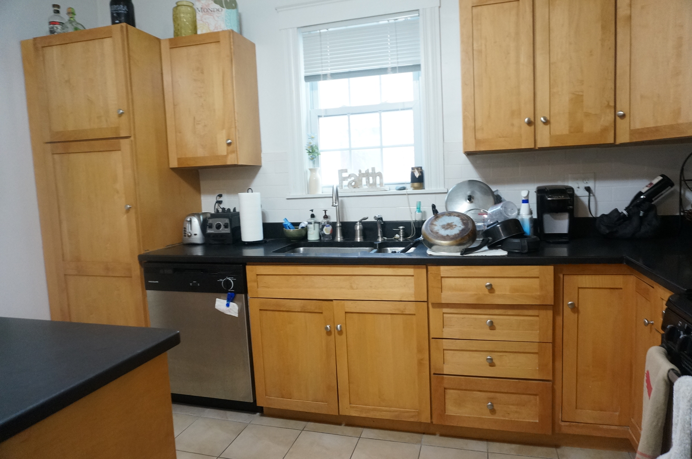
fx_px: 461
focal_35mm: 24
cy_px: 230
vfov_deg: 53.0
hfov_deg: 73.8
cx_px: 346
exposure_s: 1/60
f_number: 4
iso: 1600
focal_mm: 16
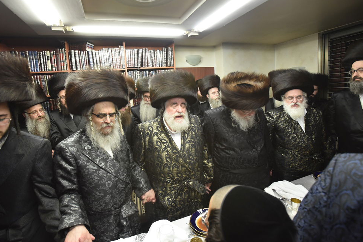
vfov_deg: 67.4
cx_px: 172
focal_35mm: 18
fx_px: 182
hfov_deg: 89.9
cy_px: 114
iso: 2500
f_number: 5
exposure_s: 1/125
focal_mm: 17
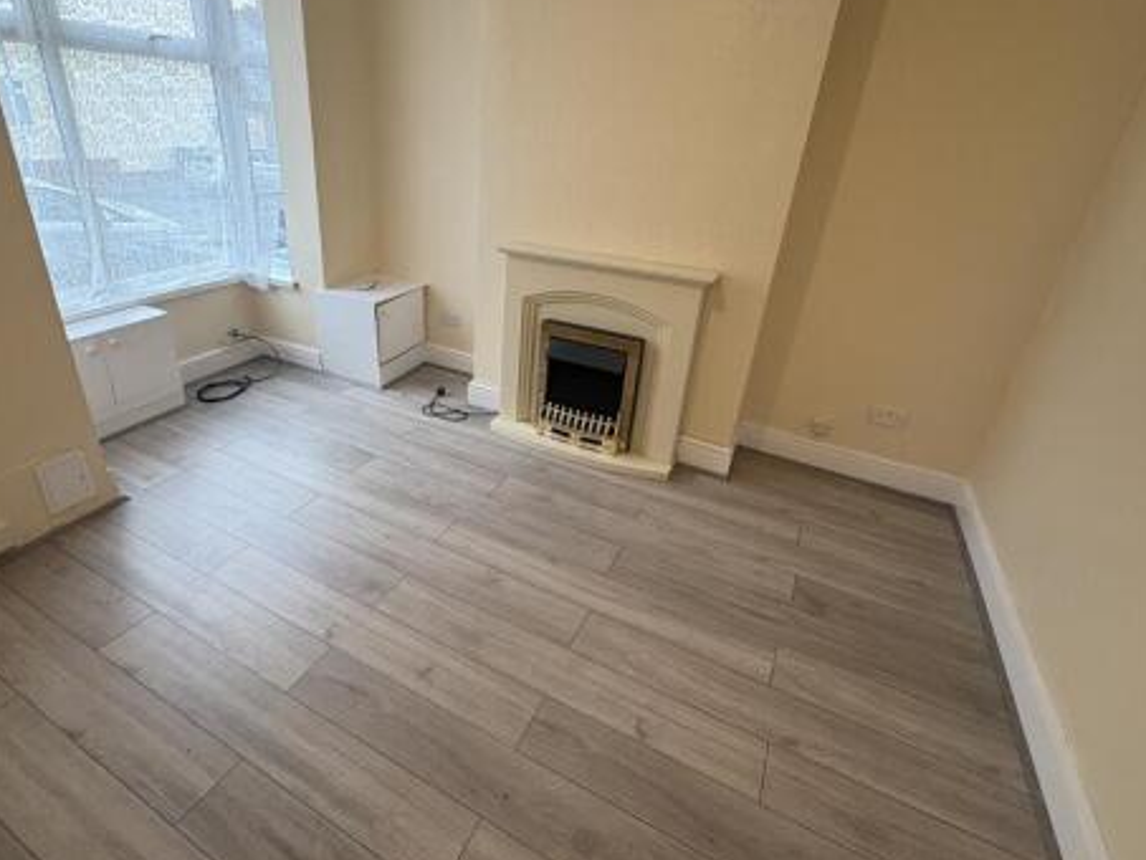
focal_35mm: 18
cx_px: 520
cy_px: 391
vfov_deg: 71.5
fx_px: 596
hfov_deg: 87.5
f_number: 2.2
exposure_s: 1/100
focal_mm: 2.22
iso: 160
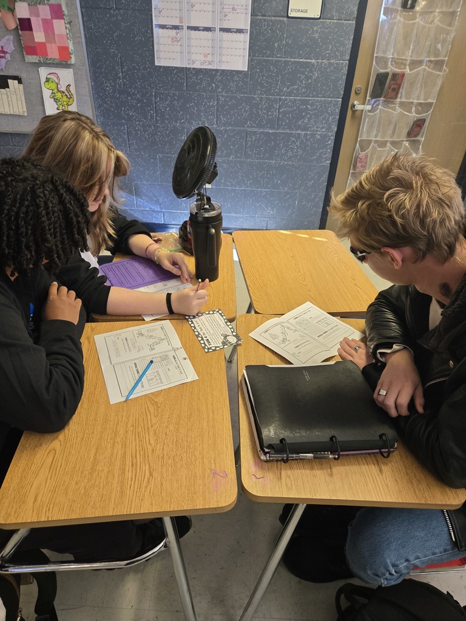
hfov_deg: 58.9
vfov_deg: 73.9
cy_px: 310
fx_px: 413
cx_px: 233
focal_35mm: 23
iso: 250
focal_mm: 5.4
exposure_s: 1/60
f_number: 1.8
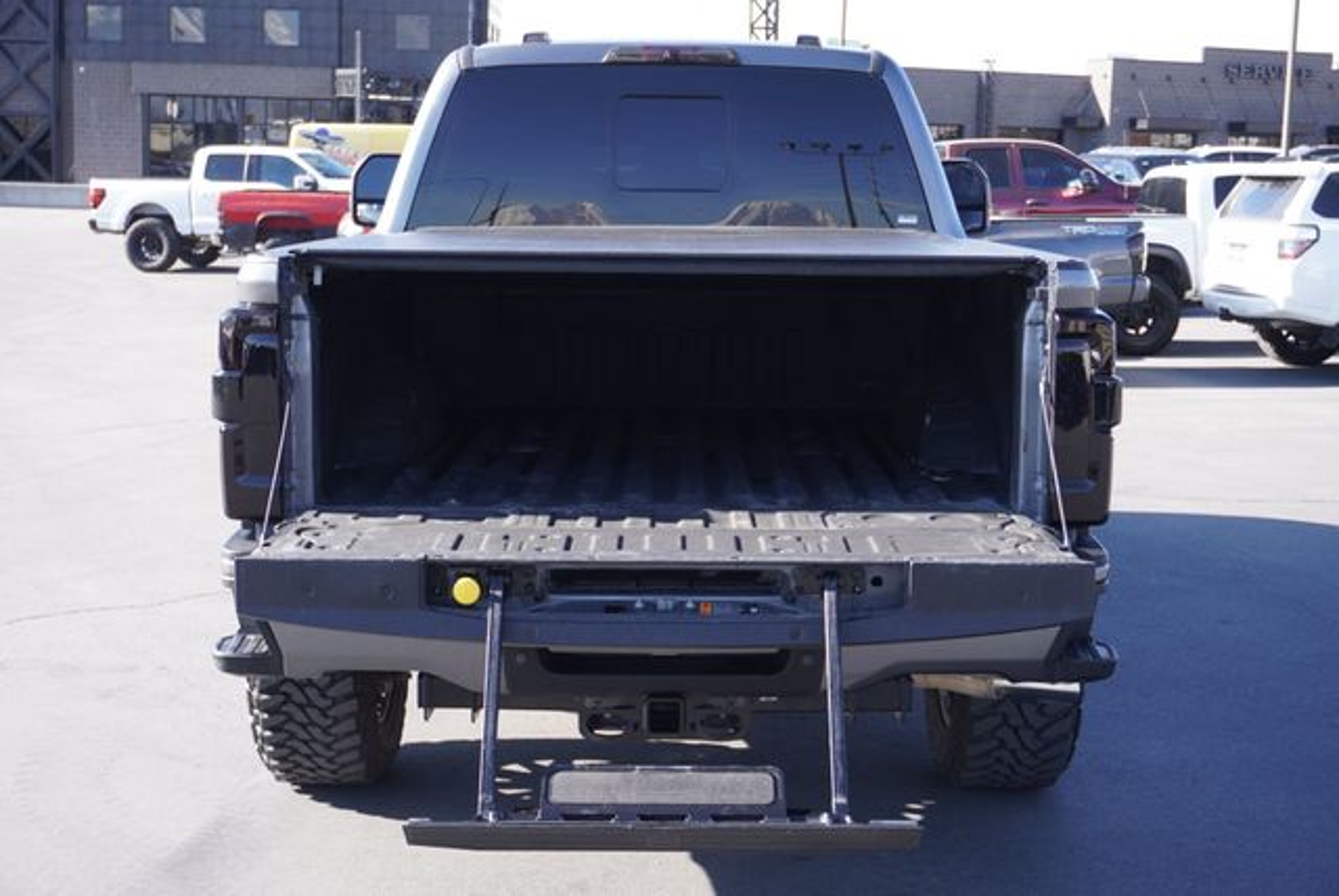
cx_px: 670
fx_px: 1954
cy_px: 448
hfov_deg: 37.8
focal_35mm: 52
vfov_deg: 25.8
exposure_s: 1/100
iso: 100
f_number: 5.6
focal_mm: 35
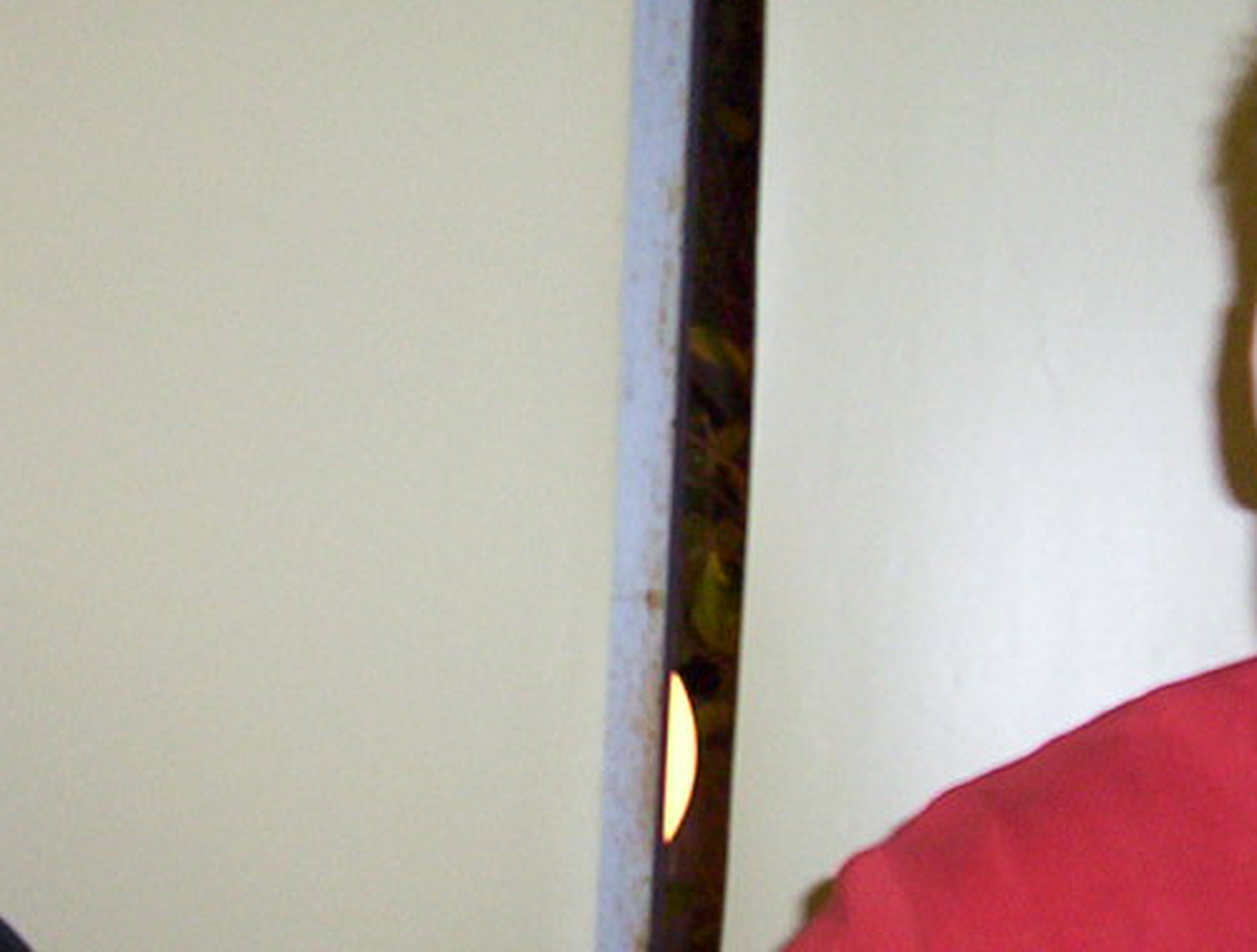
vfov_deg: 14.6
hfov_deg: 19.1
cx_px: 441
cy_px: 630
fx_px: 3717
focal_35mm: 102
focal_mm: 5.77
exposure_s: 1/60
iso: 140
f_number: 2.73
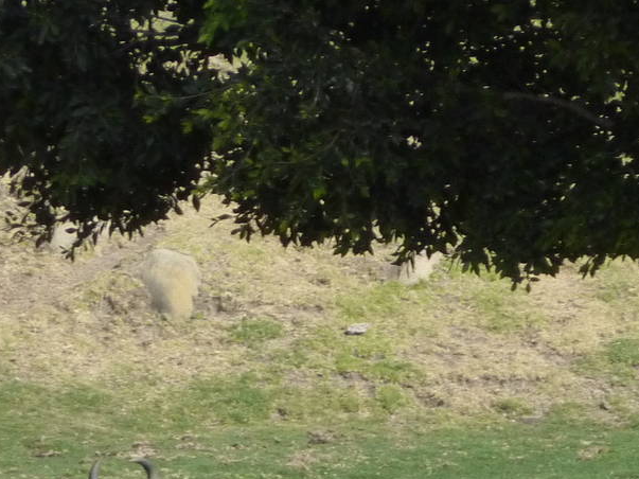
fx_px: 14691
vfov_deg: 1.9
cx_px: 367
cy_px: 431
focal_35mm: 796
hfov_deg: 2.5
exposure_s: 1/1000
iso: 320
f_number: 4.9
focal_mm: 49.2
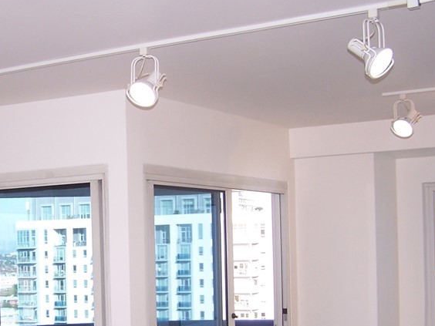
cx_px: 123
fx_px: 867
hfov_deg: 27.9
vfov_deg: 21.2
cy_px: 239
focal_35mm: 69
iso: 80
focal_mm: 6.3
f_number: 2.8
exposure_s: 1/125
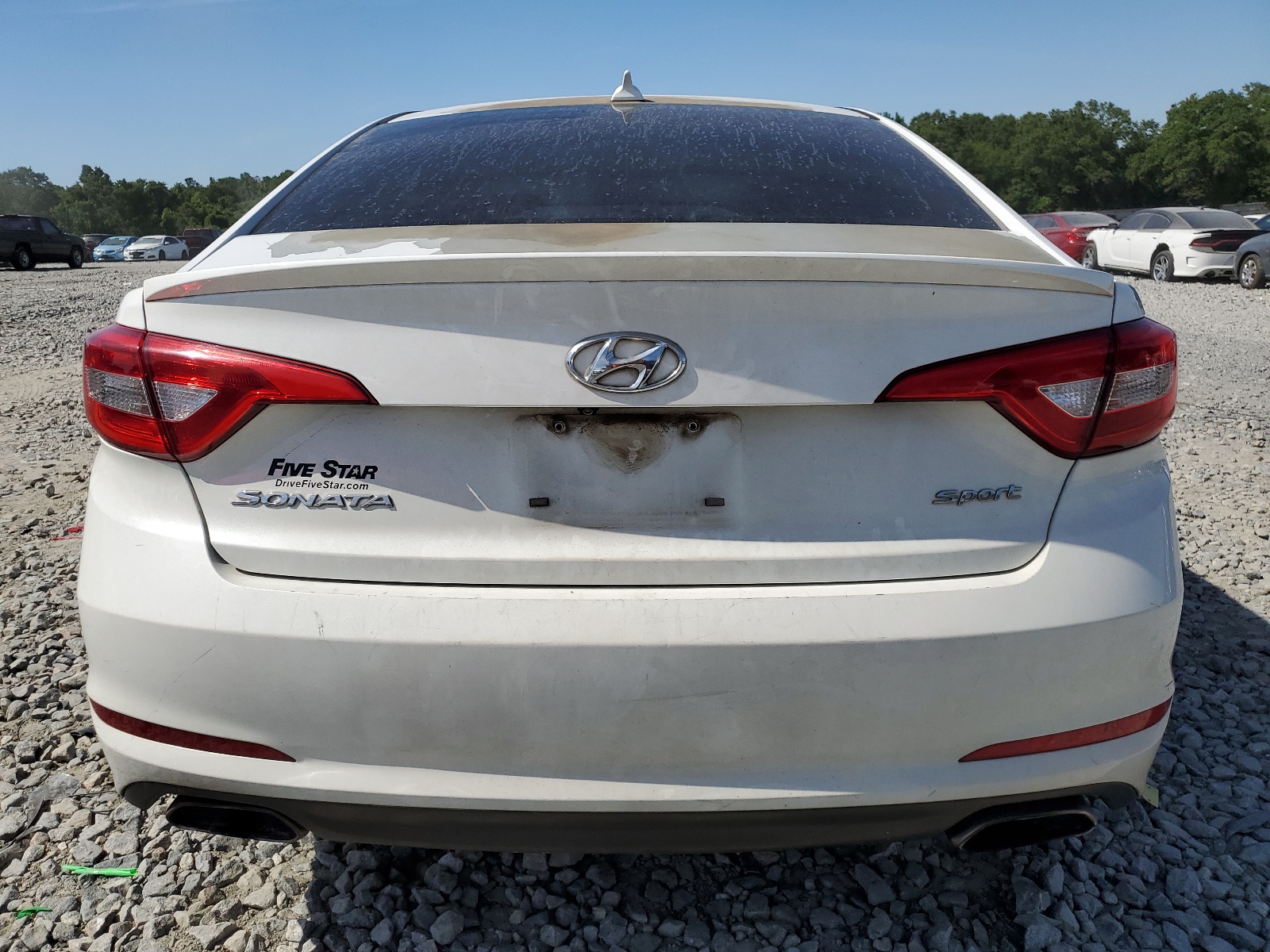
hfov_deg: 67.3
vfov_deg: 53.1
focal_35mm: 26
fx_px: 954
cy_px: 476
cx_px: 635
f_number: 1.5
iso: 50
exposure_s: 1/10000
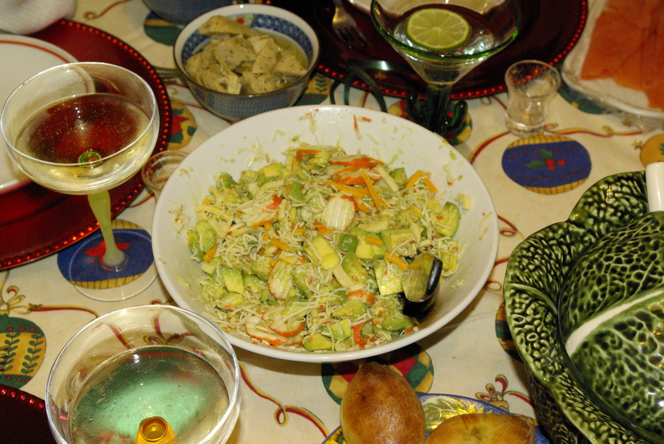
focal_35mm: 57
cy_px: 222
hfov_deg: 35.0
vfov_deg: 23.8
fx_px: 1052
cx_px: 332
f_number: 8
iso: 1600
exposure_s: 1/60
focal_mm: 38
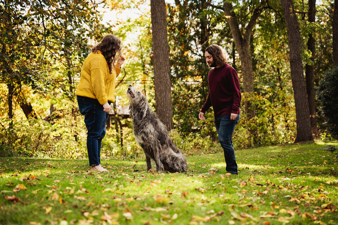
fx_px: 657
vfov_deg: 19.5
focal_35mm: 70
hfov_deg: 28.8
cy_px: 112
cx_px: 169
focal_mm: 70
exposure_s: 1/640
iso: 320
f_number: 3.2
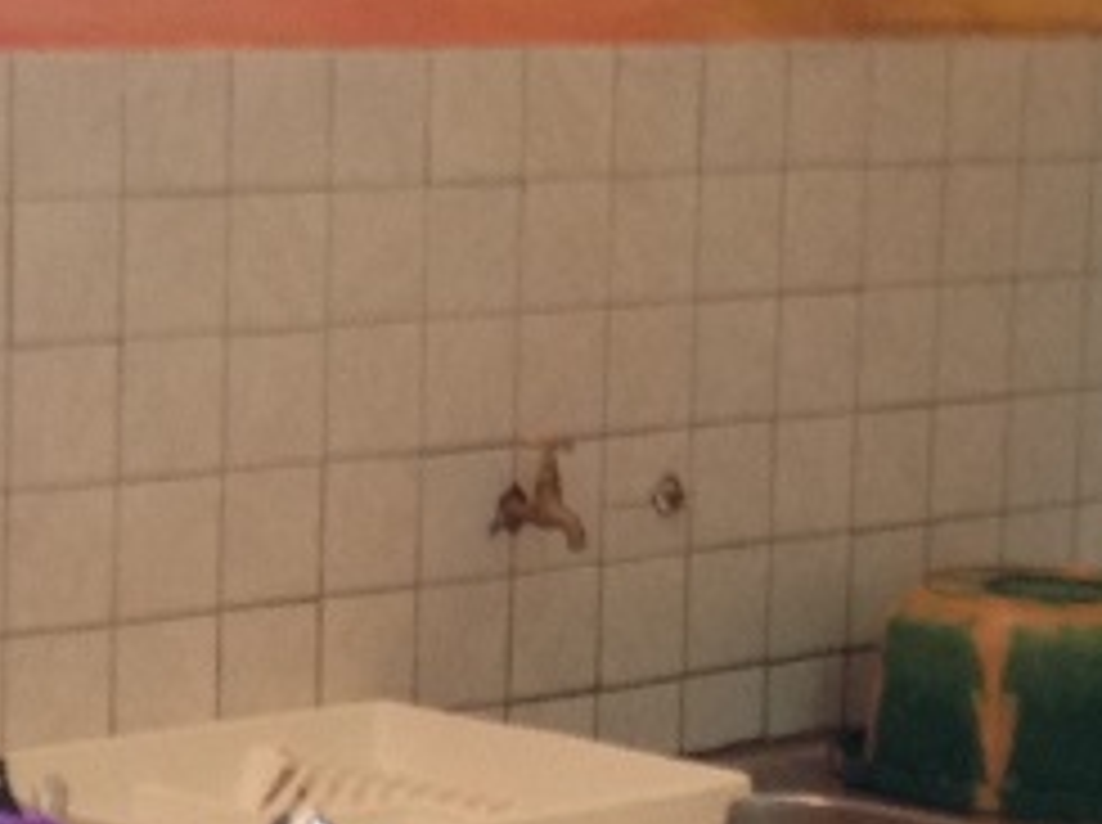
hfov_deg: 14.2
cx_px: 126
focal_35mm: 138
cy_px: 583
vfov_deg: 10.7
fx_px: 4387
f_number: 2.4
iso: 64
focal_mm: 3.3
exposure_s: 1/24
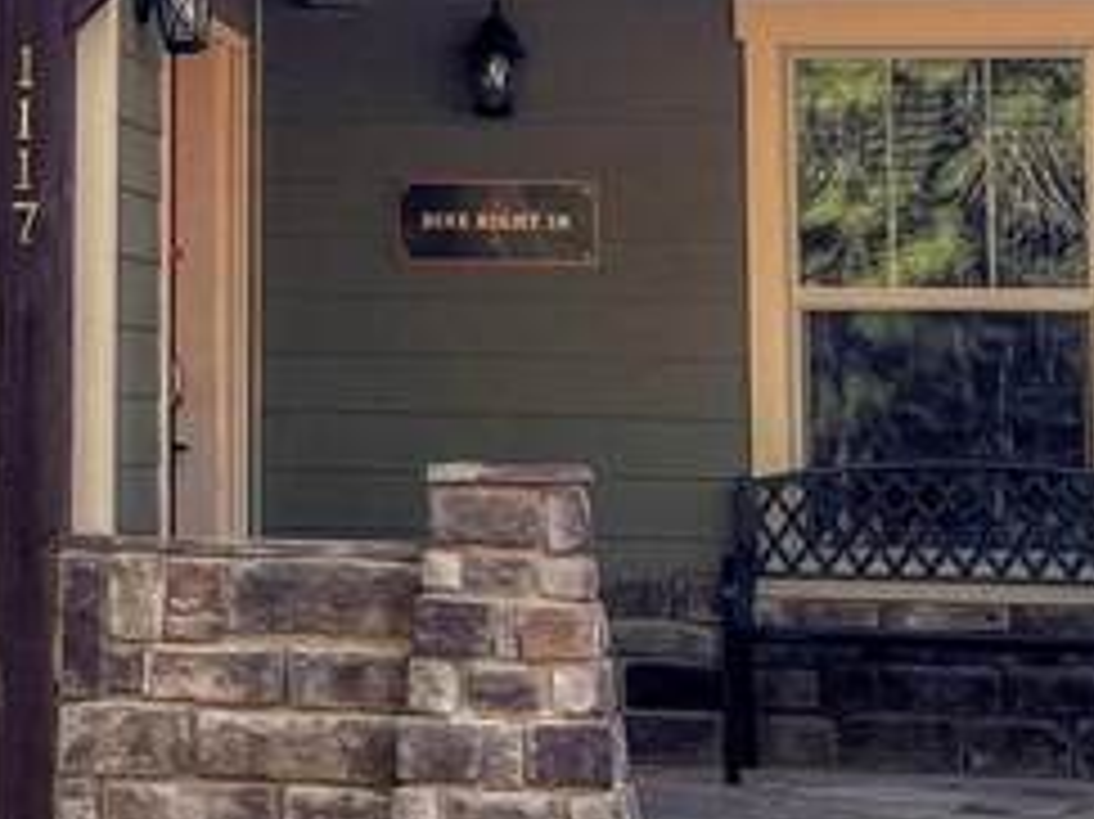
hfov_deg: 14.2
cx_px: 50
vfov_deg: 10.6
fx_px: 4328
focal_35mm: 137
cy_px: -230
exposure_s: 1/827
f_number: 1.5
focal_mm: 5.7
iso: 50
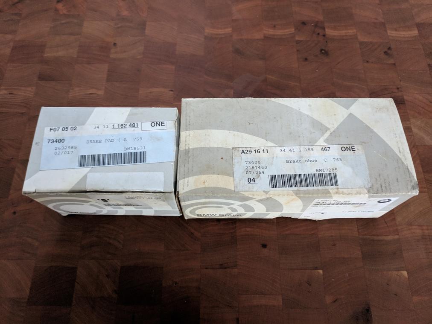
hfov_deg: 67.3
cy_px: 162
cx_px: 216
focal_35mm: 26
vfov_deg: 53.1
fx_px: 324
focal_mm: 4.67
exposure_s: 1/40
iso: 403
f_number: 2
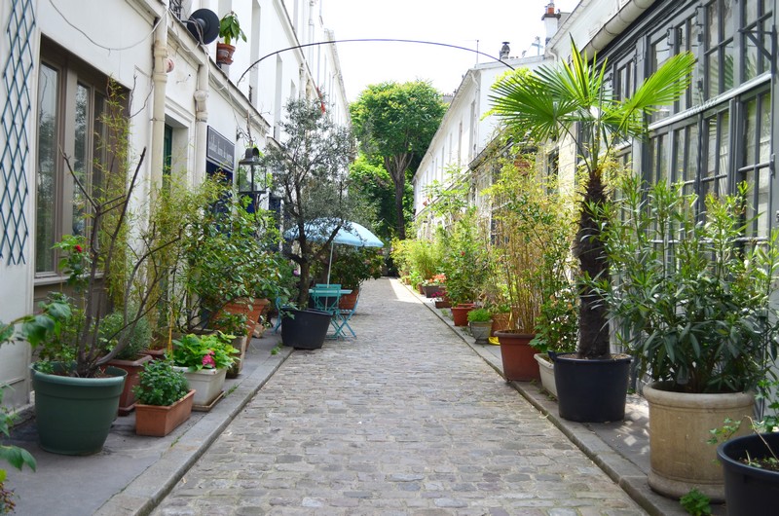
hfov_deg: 53.2
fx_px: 777
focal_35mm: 36
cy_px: 258
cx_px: 390
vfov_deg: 36.7
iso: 250
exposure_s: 1/640
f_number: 4
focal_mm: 24
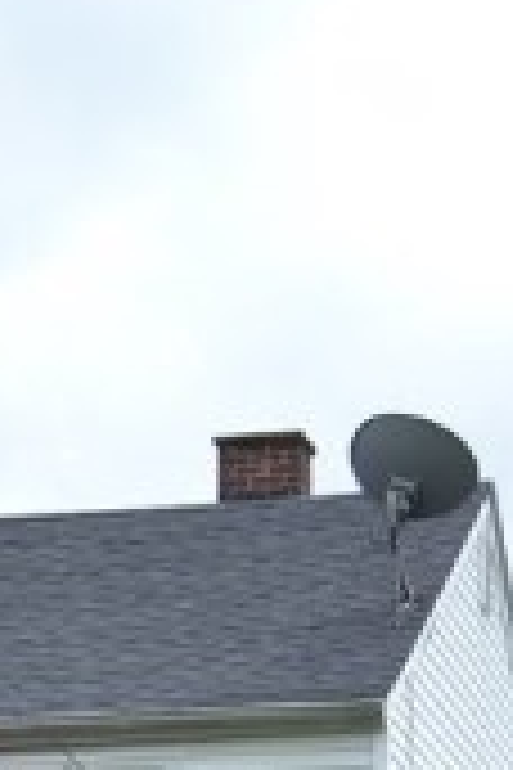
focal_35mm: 189
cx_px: 27
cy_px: 1662
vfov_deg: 9.9
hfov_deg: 7.2
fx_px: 4040
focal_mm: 28
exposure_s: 1/125
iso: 100
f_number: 4.5
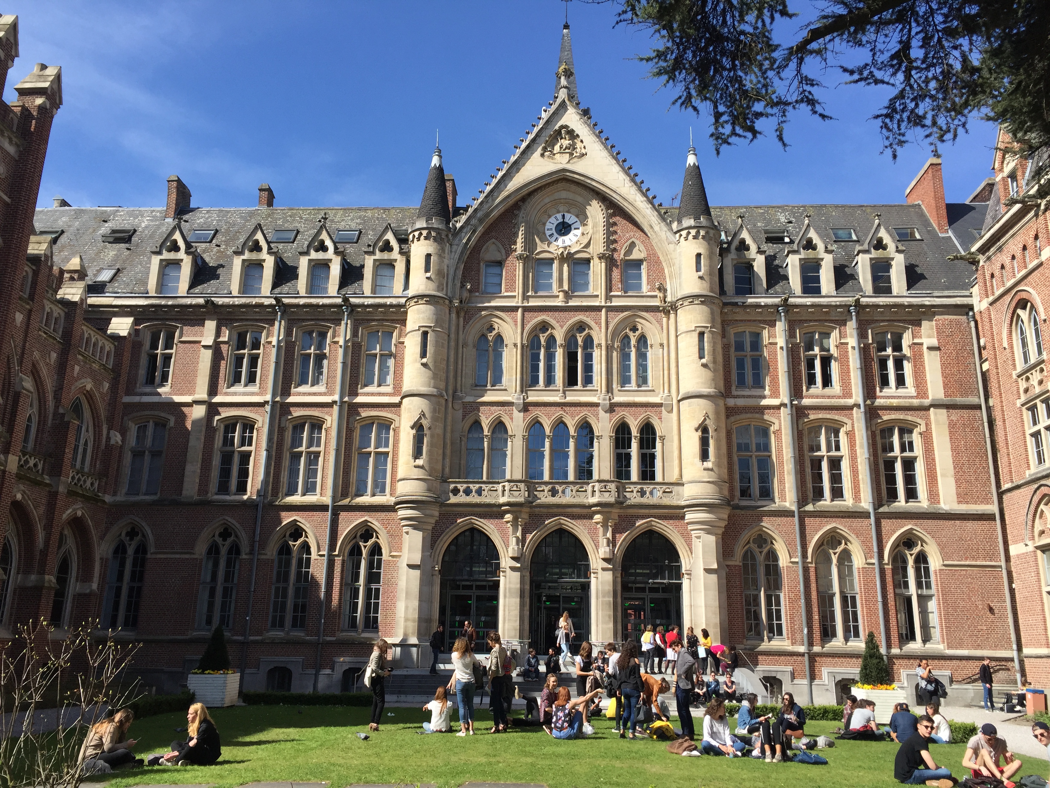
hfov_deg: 61.7
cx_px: 525
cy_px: 394
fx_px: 880
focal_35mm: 29
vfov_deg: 48.2
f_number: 2.2
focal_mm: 4.15
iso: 32
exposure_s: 1/1582
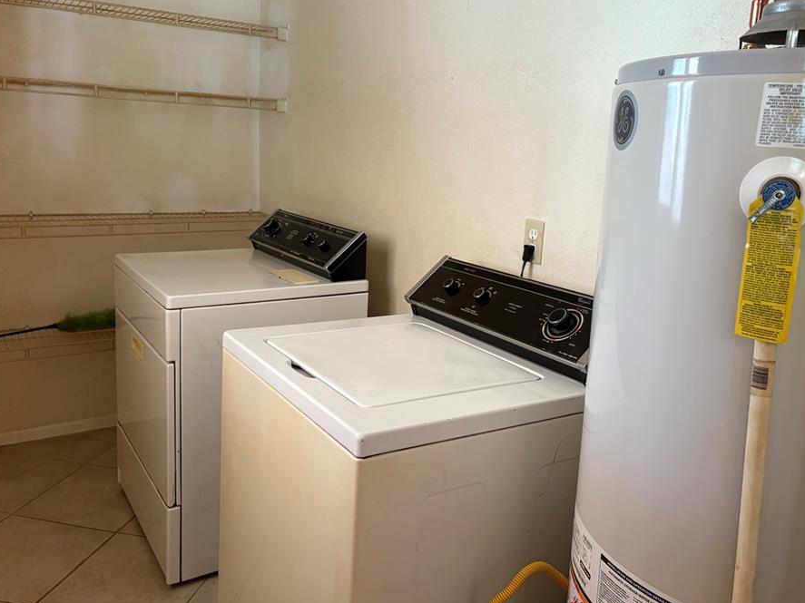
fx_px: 698
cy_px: 259
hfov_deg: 60.0
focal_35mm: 30
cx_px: 416
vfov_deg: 46.7
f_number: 1.6
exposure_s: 1/60
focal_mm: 5.96
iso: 200
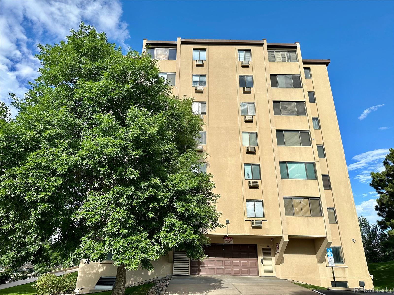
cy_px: 148
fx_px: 273
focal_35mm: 24
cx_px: 197
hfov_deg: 71.6
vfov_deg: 56.8
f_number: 1.78
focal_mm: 6.86
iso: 80
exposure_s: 1/3472
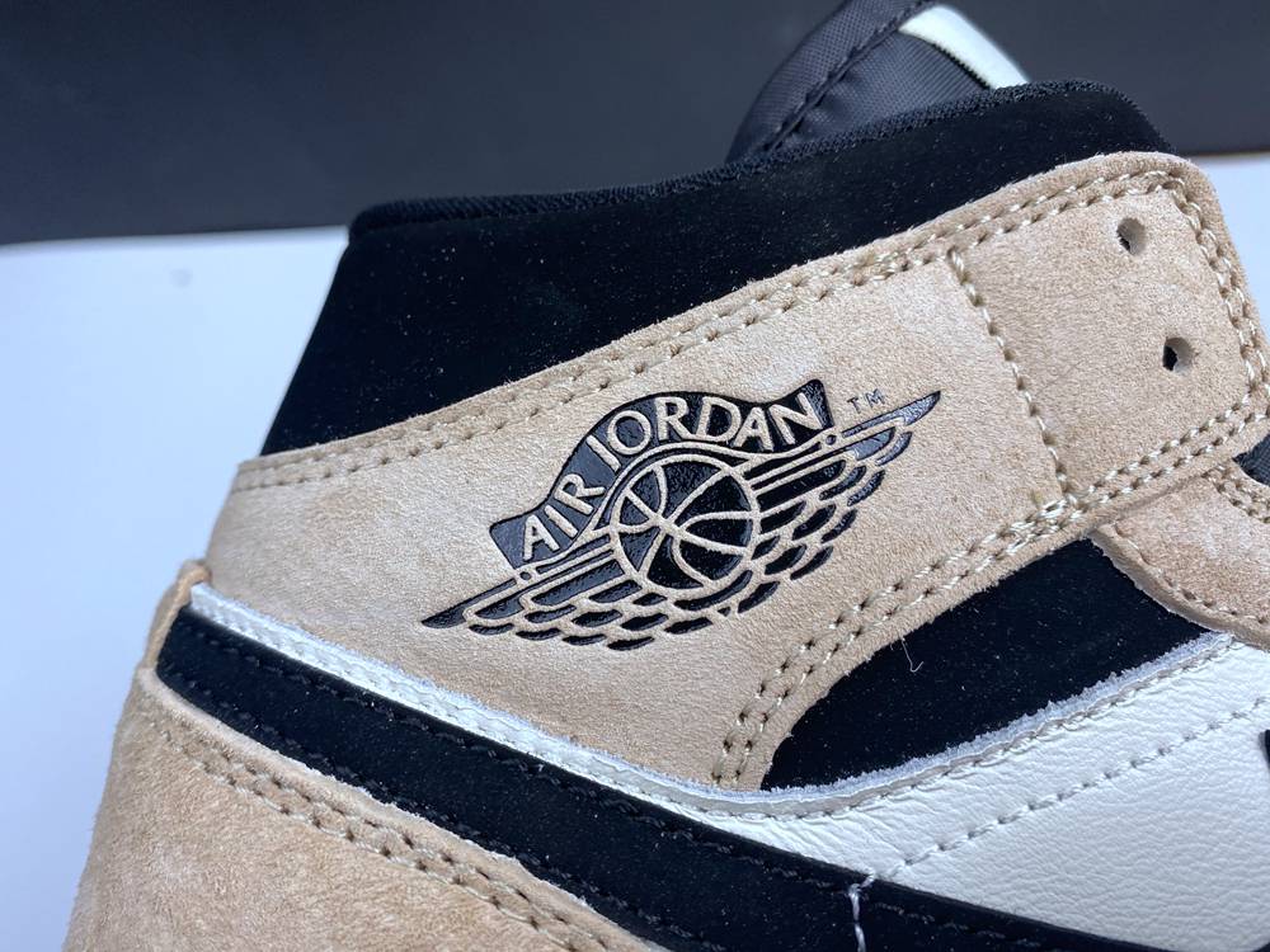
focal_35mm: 26
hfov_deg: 67.3
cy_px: 476
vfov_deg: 53.1
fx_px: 954
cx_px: 635
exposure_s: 1/100
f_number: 1.8
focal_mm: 4.25
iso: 50
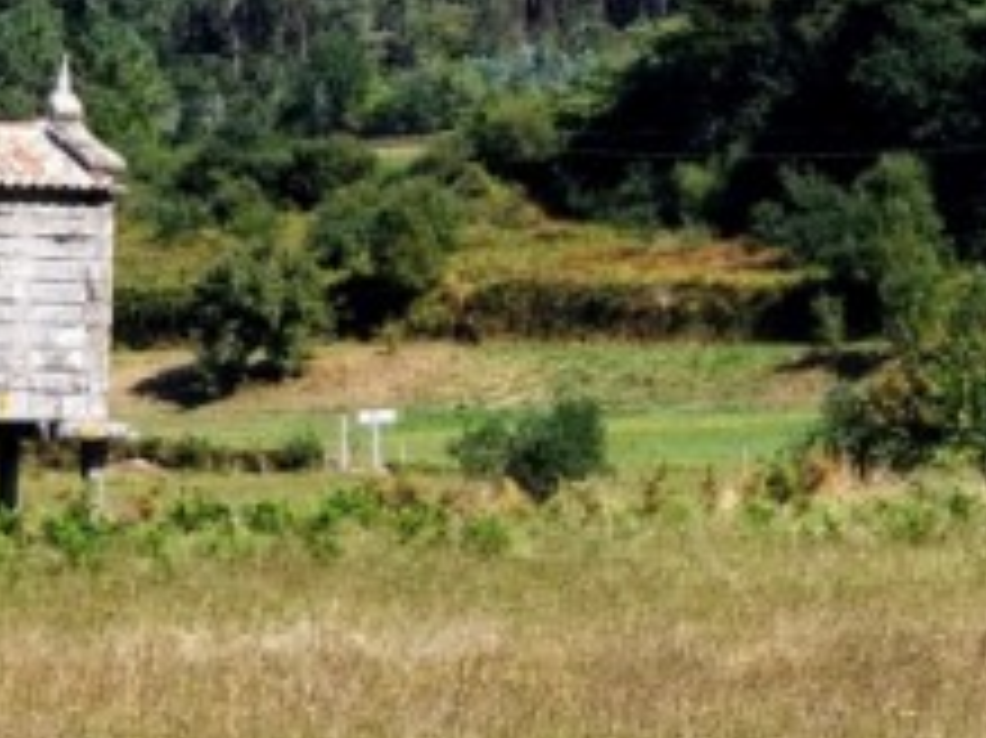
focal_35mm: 205
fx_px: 5836
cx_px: 774
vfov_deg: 7.2
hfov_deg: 9.6
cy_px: -94
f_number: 2.4
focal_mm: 6
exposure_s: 1/746
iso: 25
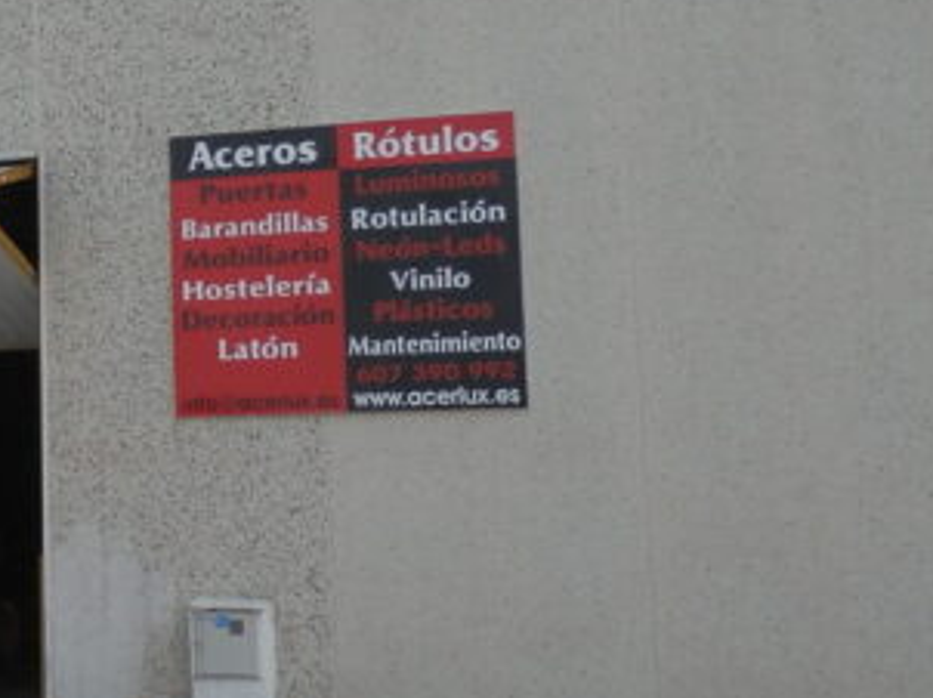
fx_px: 2262
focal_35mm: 84
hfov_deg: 21.7
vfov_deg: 17.4
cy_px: 176
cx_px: -179
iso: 80
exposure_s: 1/160
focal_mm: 6
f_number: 9.7
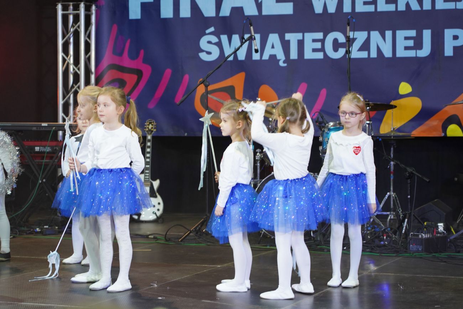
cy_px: 154
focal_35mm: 105
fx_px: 1350
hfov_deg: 19.5
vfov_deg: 13.0
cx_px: 232
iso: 2000
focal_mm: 105
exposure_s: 1/100
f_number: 4.5
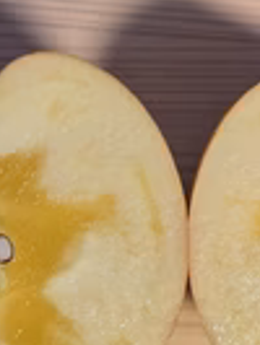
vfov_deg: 28.0
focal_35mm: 69
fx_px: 690
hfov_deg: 21.3
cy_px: 215
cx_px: 156
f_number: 1.8
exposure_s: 1/100
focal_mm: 5.4
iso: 125
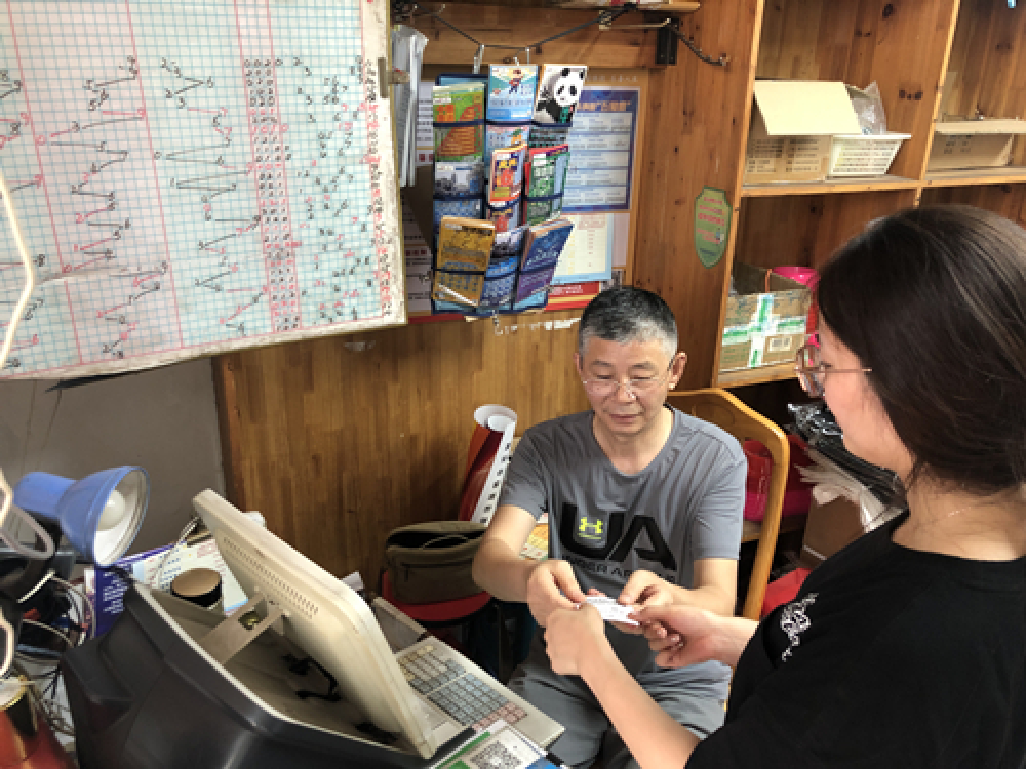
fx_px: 830
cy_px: 384
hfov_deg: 63.4
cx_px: 513
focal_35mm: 28
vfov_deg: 49.7
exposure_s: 1/15
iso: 50
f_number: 1.8
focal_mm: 3.99
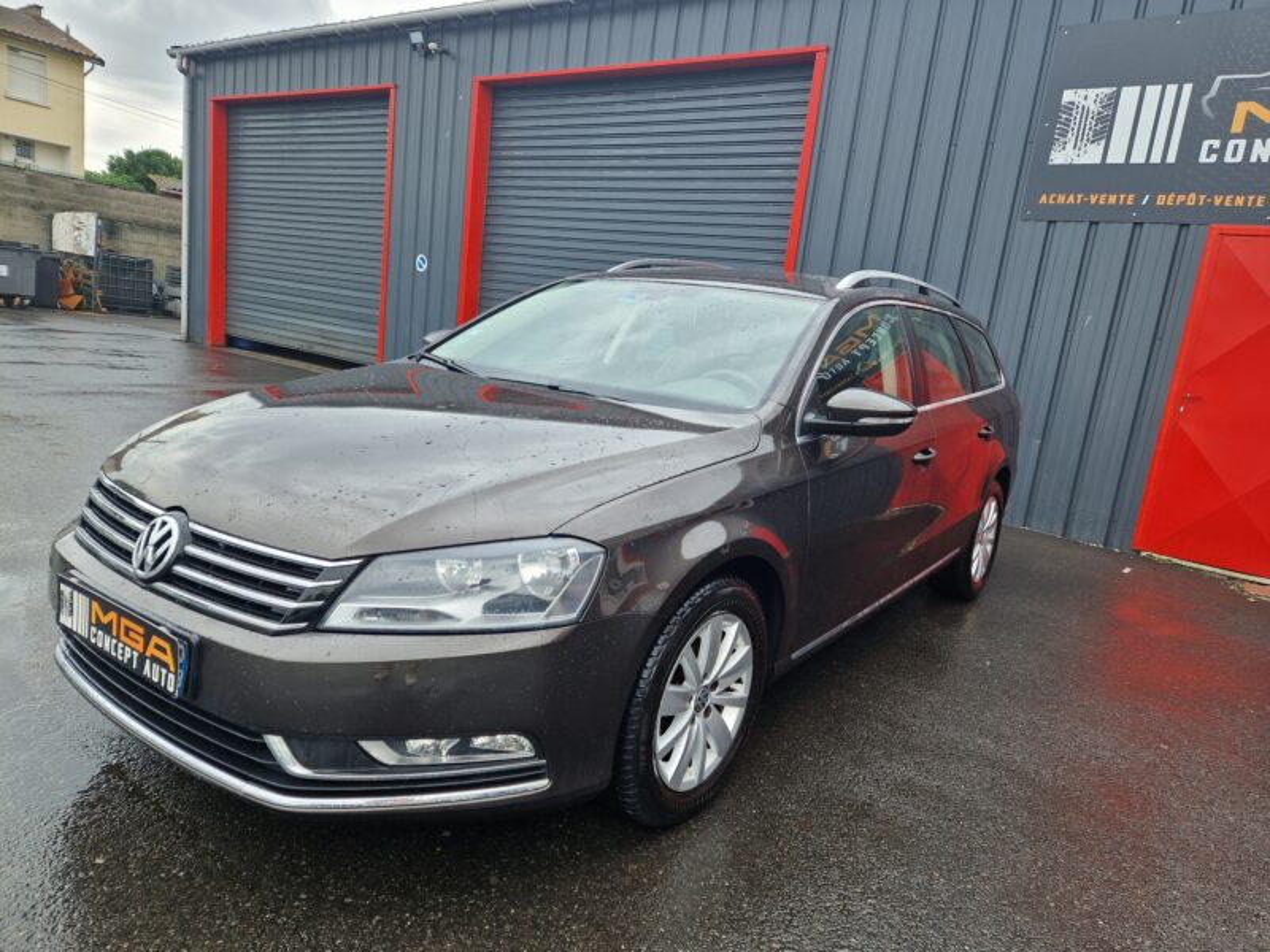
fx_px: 844
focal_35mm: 23
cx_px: 635
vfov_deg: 58.9
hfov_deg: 73.9
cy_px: 476
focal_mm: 5.4
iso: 50
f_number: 1.8
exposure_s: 1/235
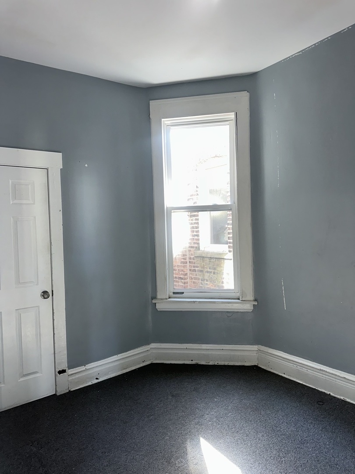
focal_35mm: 24
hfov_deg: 56.8
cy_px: 237
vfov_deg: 71.6
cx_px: 178
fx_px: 328
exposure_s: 1/49
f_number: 1.78
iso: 100
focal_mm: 6.86
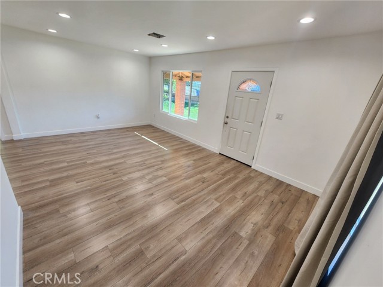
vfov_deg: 89.9
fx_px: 144
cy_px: 144
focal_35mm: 13
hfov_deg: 106.2
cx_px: 192
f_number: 2.2
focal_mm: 2.2
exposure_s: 1/60
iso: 64
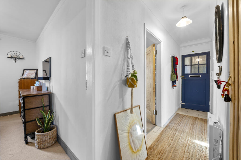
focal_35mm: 14
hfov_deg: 104.3
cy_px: 80
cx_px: 120
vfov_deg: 81.1
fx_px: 94
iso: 200
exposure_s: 1.3
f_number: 16
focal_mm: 14
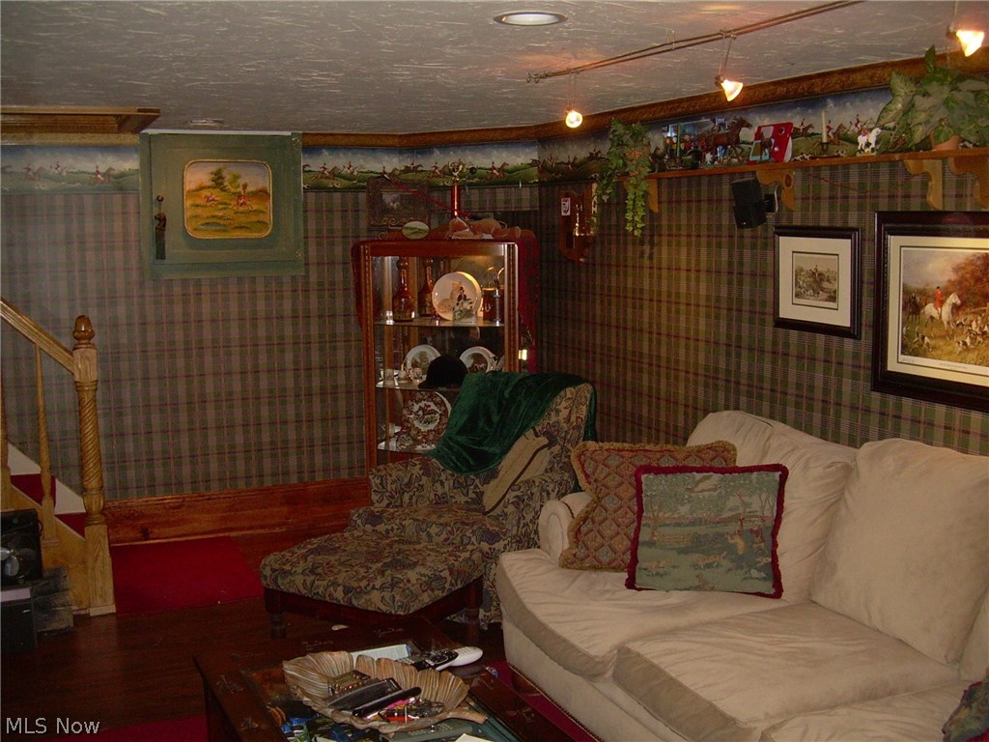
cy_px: 371
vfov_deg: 37.7
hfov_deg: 49.0
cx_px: 494
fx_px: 1086
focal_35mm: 38
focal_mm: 6.3
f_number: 2.8
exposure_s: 1/60
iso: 200
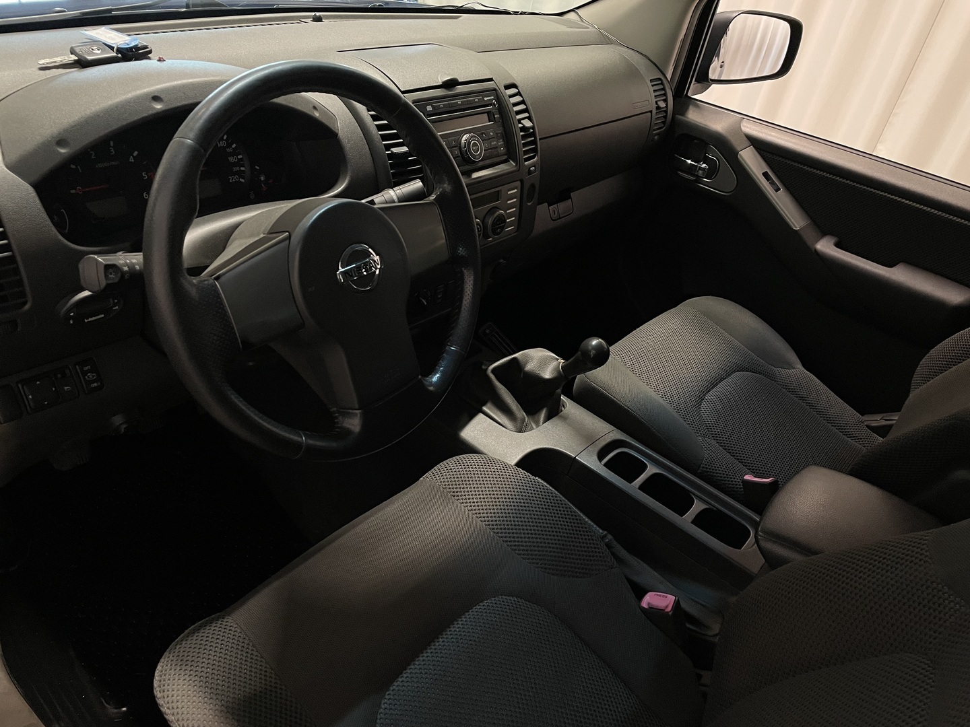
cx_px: 485
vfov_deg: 53.1
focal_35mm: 26
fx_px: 729
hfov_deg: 67.3
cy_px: 364
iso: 200
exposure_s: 1/60
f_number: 1.6
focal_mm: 4.2
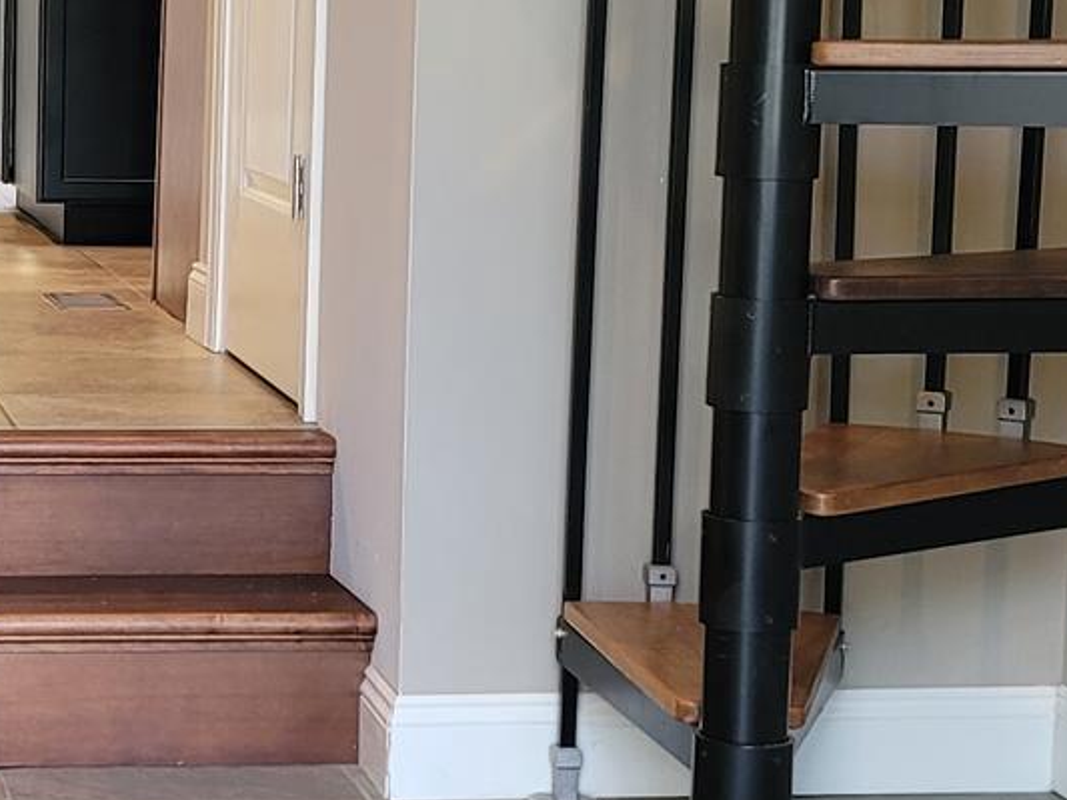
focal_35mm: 96
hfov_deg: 19.2
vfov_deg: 15.4
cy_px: 314
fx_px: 2960
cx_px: -220
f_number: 1.8
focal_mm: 7
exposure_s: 1/40
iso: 200
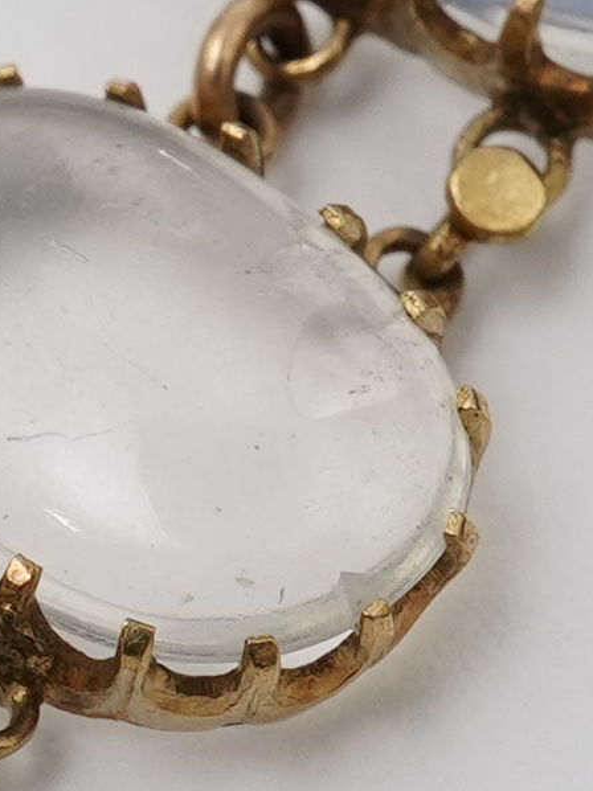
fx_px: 6514
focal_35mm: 285
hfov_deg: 5.1
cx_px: -422
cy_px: 761
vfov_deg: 6.9
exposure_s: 1/100
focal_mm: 30
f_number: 22
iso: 400
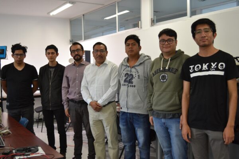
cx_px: 120
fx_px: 259
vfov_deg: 34.2
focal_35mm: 39
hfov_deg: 49.6
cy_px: 80
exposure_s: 1/60
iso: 640
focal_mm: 26
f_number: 4.2
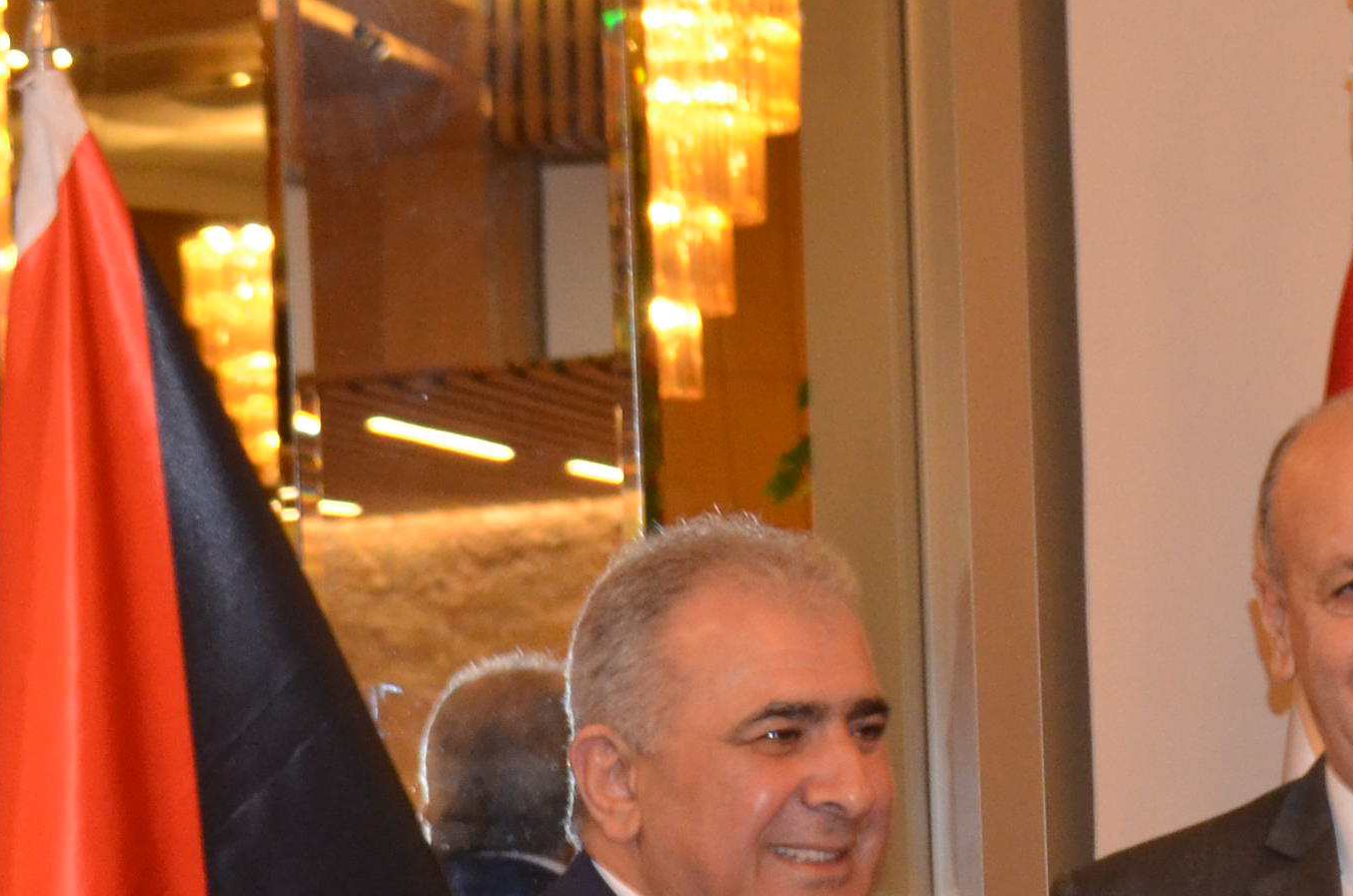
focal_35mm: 175
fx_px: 6562
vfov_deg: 7.7
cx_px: 173
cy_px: 1361
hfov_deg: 11.7
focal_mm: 32
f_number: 4
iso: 800
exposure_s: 1/60
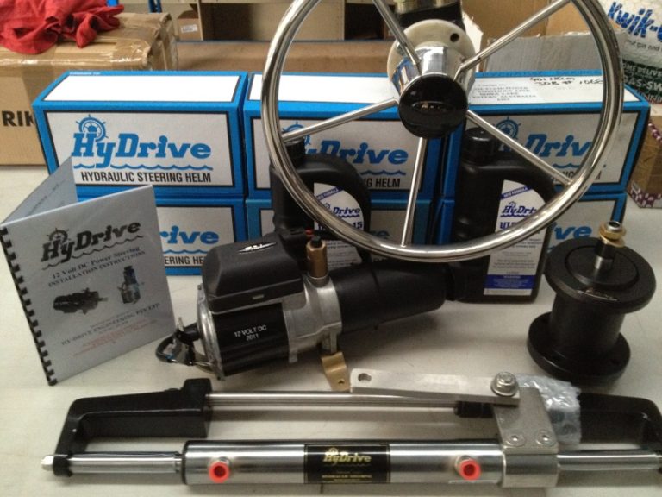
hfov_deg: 52.6
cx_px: 331
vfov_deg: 40.7
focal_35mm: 35
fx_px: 669
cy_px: 248
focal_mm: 4.28
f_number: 2.4
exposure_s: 1/20
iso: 400
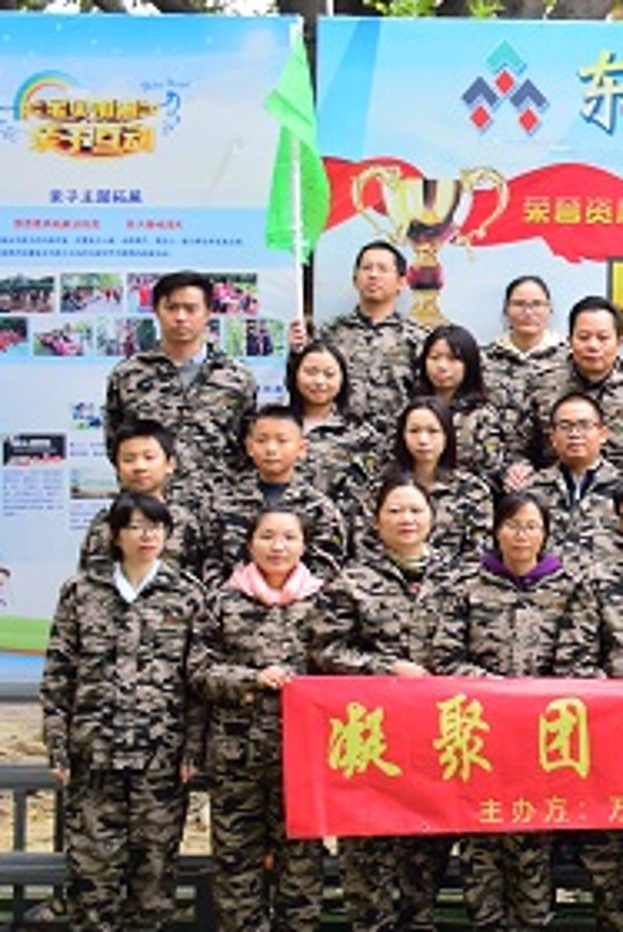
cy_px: 473
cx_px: 1026
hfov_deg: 14.4
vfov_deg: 23.6
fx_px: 2236
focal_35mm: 86
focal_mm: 23
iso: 250
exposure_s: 1/125
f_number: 3.8
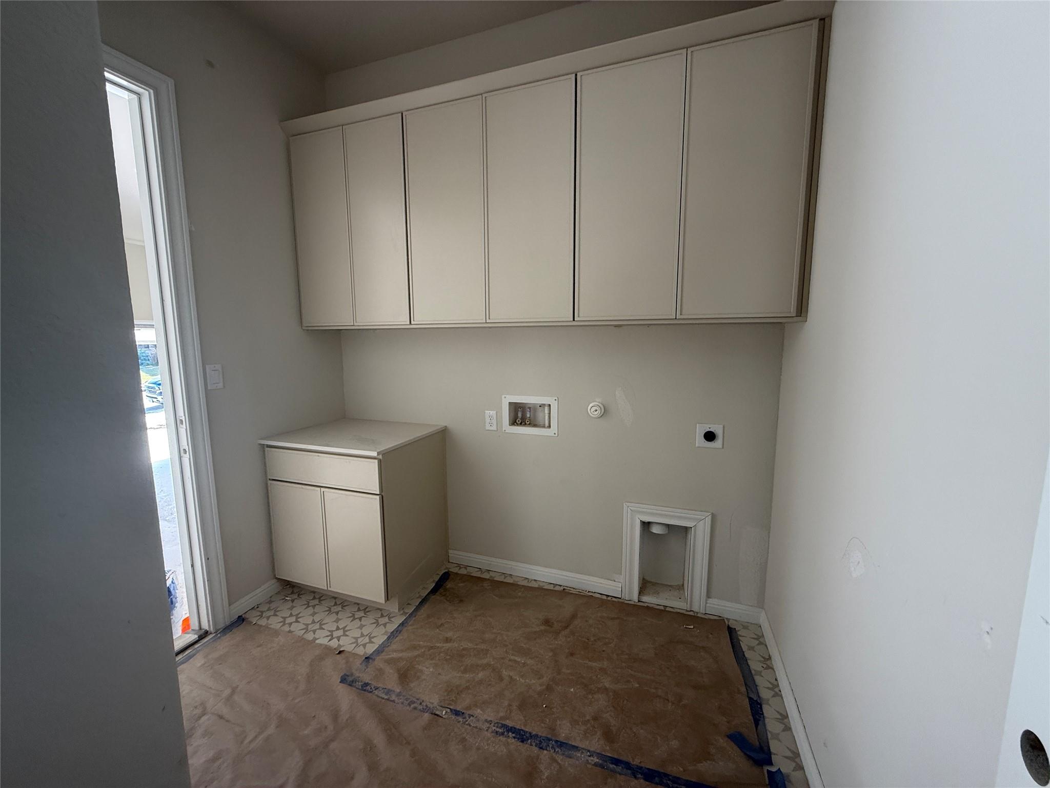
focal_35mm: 14
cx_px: 525
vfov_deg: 85.7
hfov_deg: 102.1
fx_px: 425
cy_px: 394
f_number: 2.2
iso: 125
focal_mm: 2.22
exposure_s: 1/99
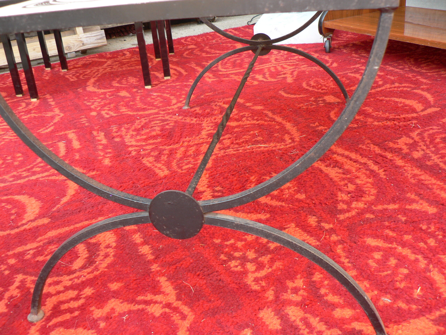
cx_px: 223
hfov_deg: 51.4
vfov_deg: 39.7
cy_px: 168
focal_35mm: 36
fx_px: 464
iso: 80
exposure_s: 1/50
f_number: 2.8
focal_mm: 6
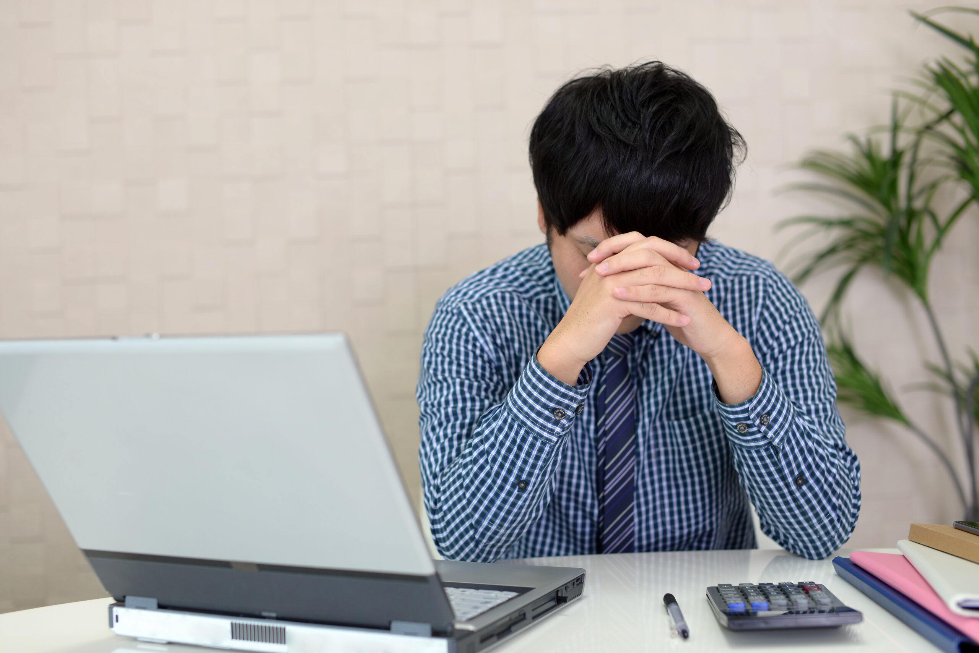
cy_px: 326
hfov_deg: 39.6
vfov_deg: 27.0
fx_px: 1360
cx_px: 490
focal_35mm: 50
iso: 250
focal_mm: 50
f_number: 2.8
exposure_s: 1/200
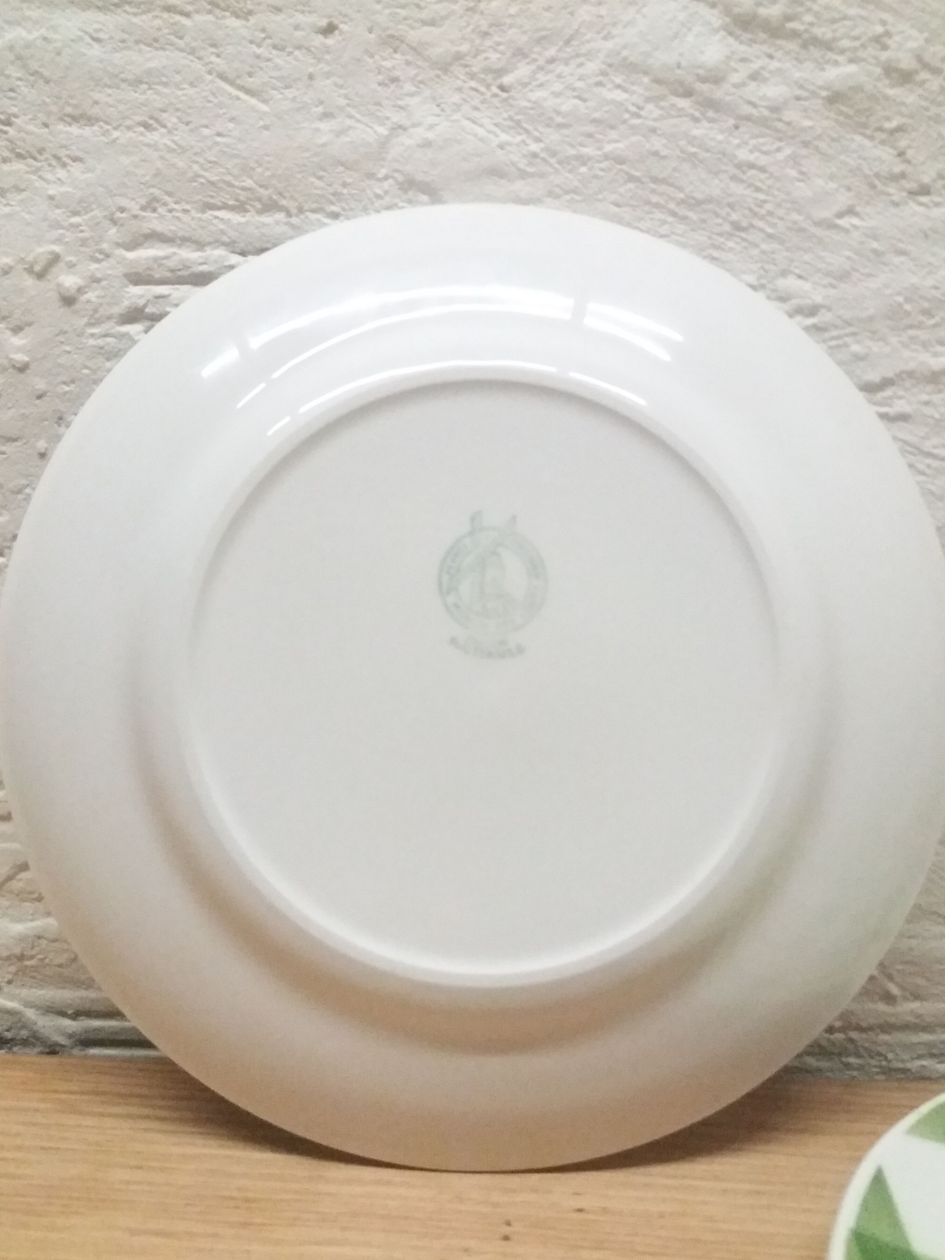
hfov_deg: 44.1
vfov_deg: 56.8
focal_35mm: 32
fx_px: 1165
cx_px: 494
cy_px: 657
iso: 800
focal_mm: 3.7
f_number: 1.9
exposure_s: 1/637
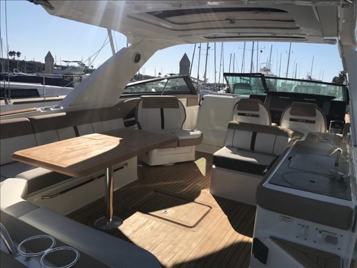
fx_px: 289
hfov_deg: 63.4
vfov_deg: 49.7
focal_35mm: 28
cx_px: 178
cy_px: 134
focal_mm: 3.99
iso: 20
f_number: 1.8
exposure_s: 1/5051
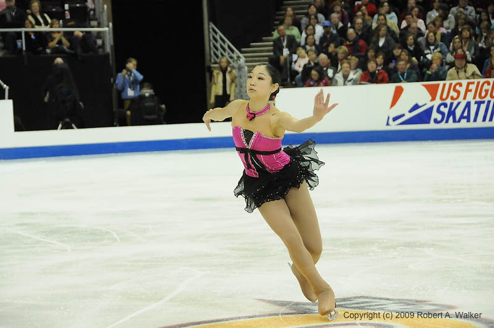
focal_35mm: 135
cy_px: 164
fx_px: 1850
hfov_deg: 15.2
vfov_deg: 10.1
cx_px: 247
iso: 3200
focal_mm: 90
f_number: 5.6
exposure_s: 1/800
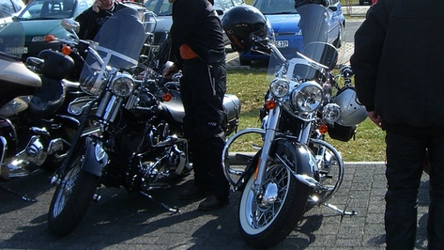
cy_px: 66
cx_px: 299
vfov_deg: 17.1
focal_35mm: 70
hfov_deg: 29.9
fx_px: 824
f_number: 4.3
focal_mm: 6.2
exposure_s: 1/400
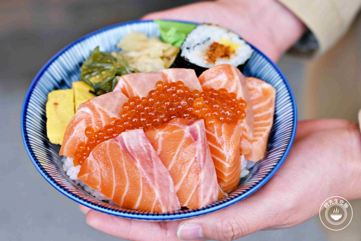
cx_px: 180
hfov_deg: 27.0
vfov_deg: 18.2
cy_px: 120
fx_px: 752
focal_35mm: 75
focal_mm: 50
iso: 140
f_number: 3.2
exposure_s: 1/160
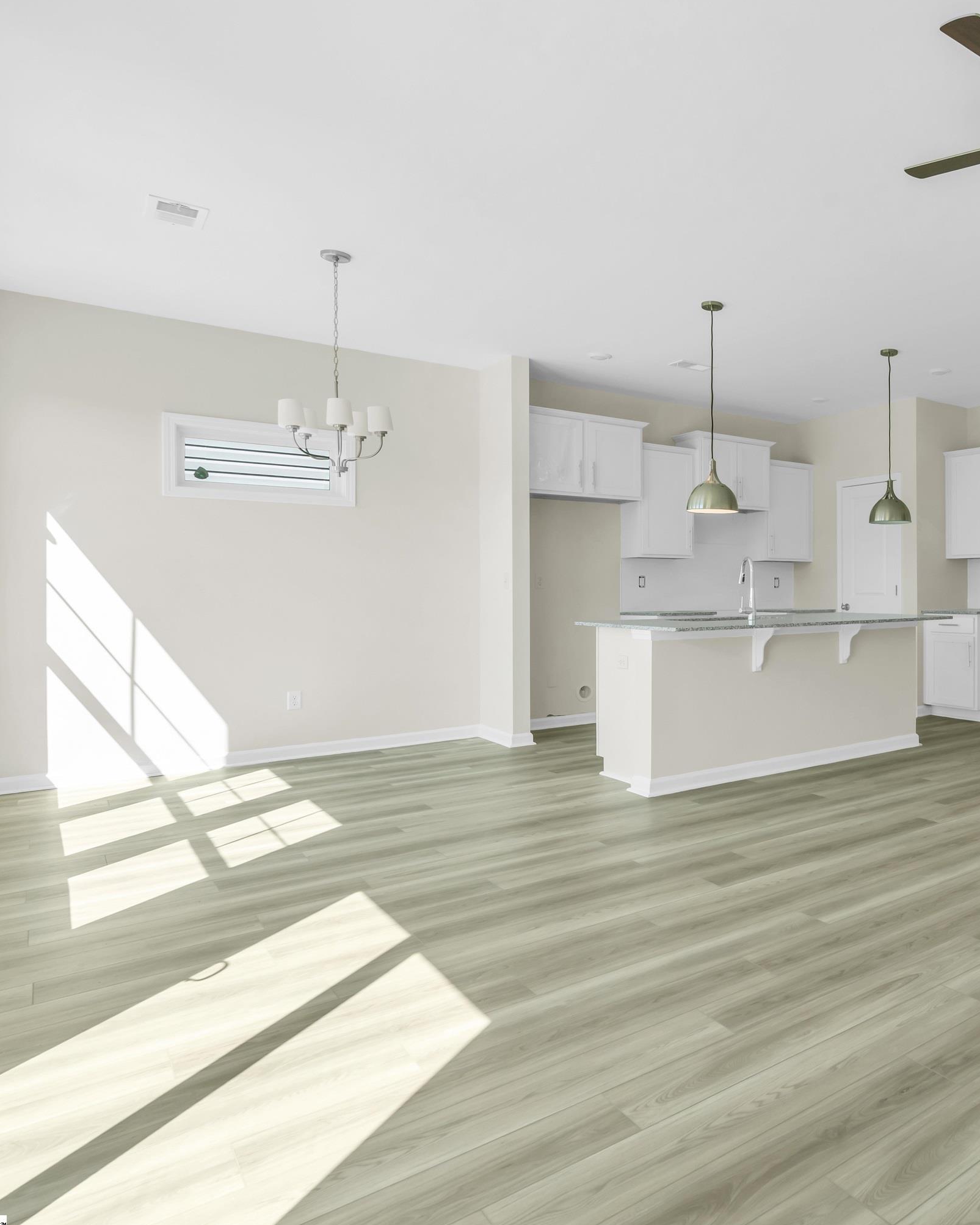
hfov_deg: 53.1
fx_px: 834
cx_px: 888
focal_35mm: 23
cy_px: 608
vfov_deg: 72.6
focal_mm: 16
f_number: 9
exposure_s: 1/100
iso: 320
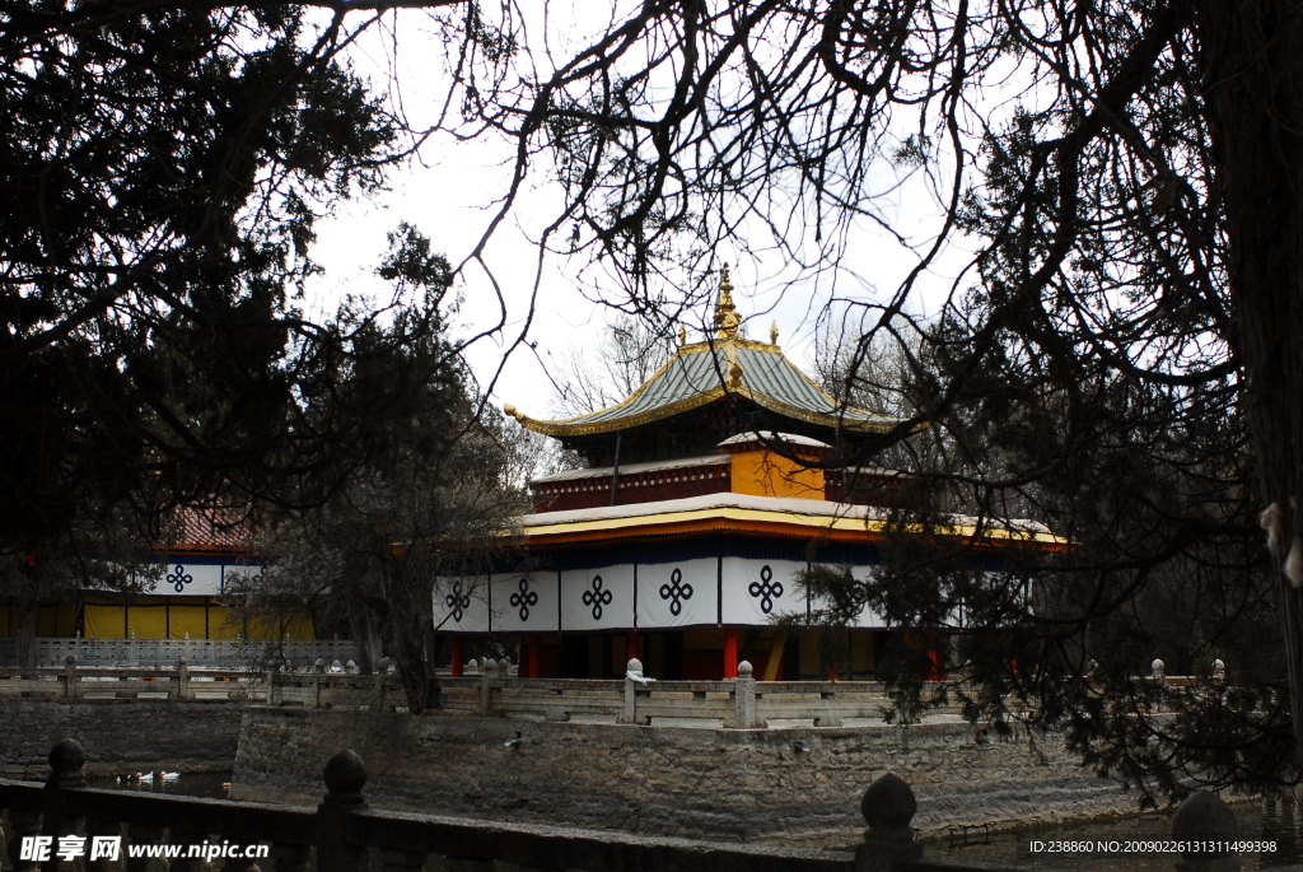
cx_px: 652
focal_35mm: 48
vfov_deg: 28.1
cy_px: 436
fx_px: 1739
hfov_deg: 41.1
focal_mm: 32
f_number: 5.6
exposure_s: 1/125
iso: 100
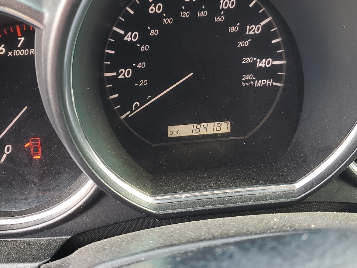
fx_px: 444
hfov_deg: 43.8
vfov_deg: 33.4
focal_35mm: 43
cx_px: 187
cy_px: 96
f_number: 1.5
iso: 67
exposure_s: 1/60.2
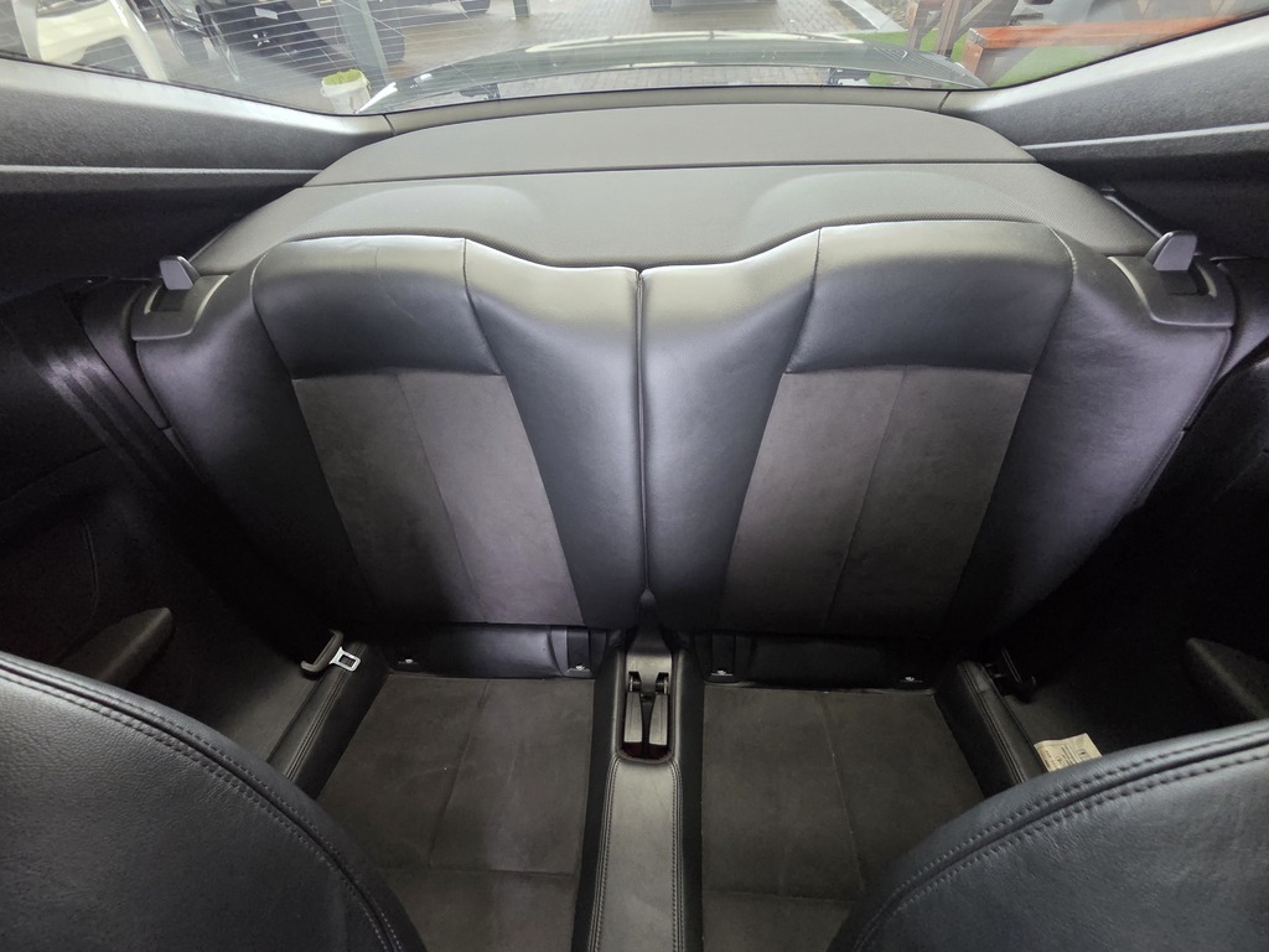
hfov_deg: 106.2
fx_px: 477
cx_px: 634
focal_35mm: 13
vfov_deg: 89.9
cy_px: 476
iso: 1250
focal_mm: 2.2
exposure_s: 1/33.3
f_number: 2.2
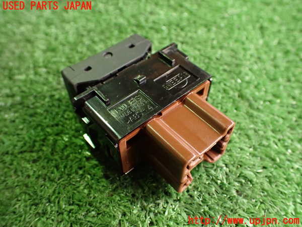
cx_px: 151
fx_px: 262
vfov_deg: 46.8
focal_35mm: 30
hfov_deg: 60.0
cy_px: 114
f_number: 2.3
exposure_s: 1/60
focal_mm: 5.4
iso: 800
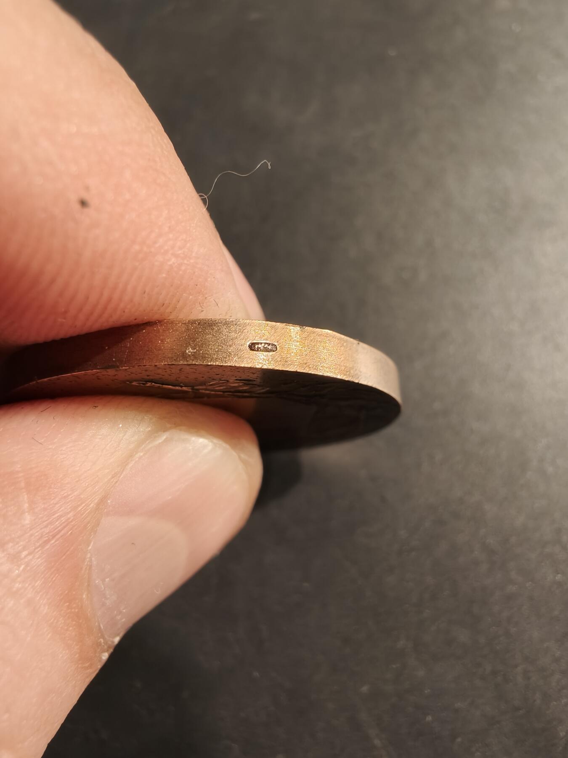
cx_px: 284
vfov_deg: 73.9
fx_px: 503
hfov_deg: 58.9
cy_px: 379
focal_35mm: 23
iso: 200
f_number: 2
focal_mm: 2.32
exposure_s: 1/75.3
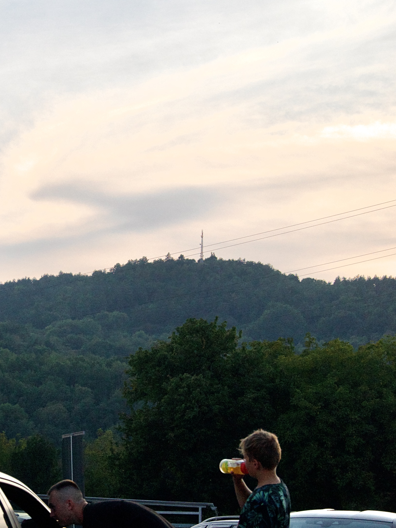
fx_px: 1876
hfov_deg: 12.0
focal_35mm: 123
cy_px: 287
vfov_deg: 16.0
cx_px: 62
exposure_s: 1/1600
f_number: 5.6
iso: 400
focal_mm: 40
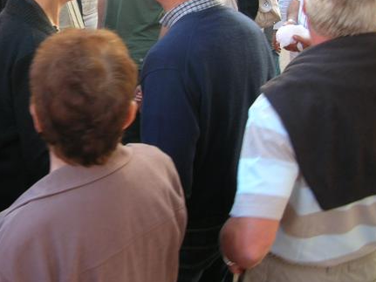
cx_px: 108
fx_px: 565
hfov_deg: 36.2
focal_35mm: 52
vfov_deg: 27.7
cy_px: 78
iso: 50
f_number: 2.8
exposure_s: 1/30
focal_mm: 5.8
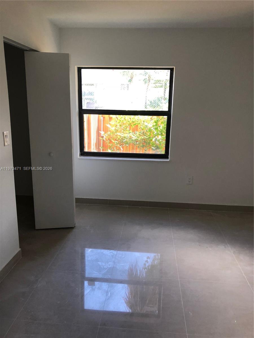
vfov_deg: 63.4
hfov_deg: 49.7
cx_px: 127
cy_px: 169
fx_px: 274
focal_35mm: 28
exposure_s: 1/30
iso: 25
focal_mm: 3.99
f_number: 1.8
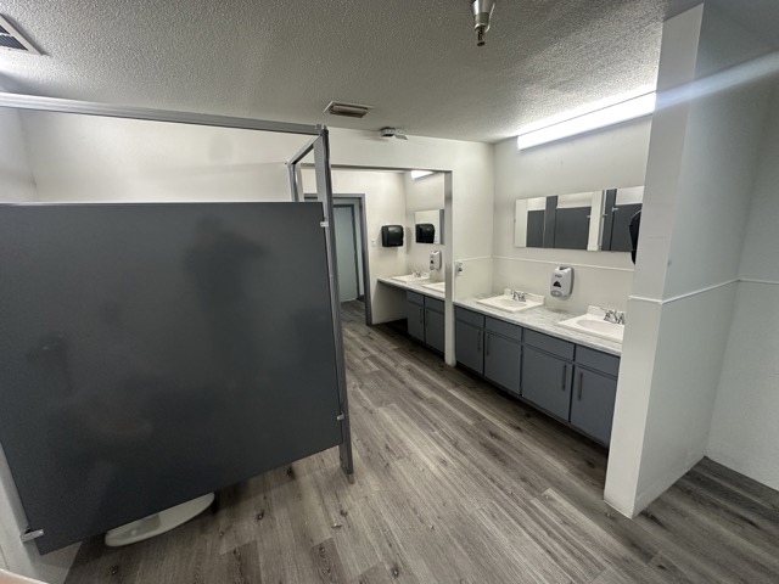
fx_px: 315
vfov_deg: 85.7
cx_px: 390
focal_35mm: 14
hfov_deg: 102.1
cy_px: 292
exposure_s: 1/120
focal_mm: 2.22
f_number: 2.2
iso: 200
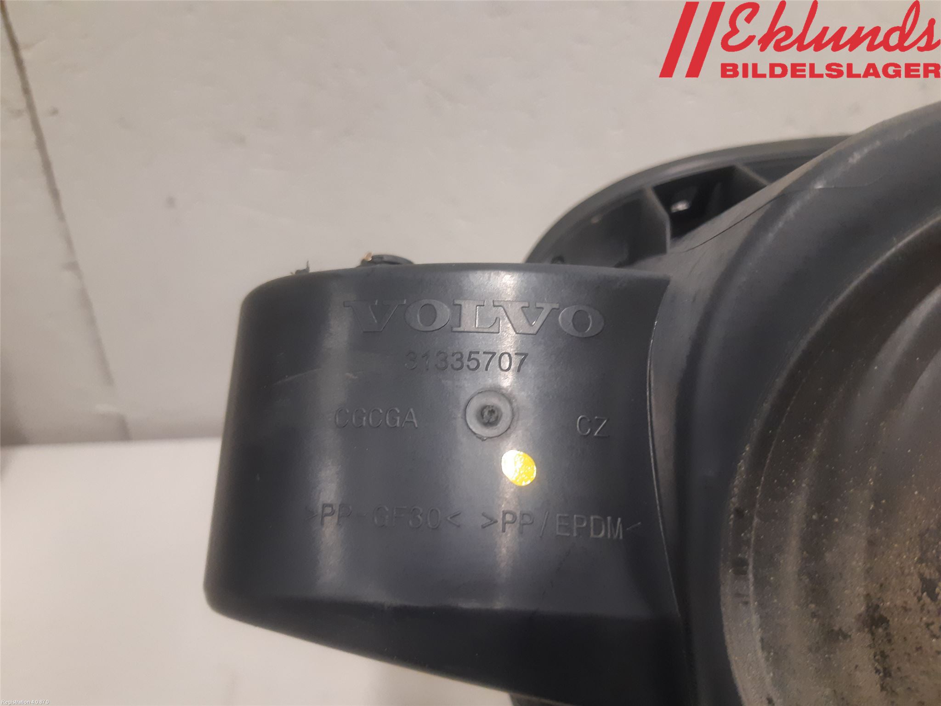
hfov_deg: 67.3
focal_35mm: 26
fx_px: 707
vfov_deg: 53.1
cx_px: 470
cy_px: 353
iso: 250
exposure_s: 1/50
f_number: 1.7
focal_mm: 3.93
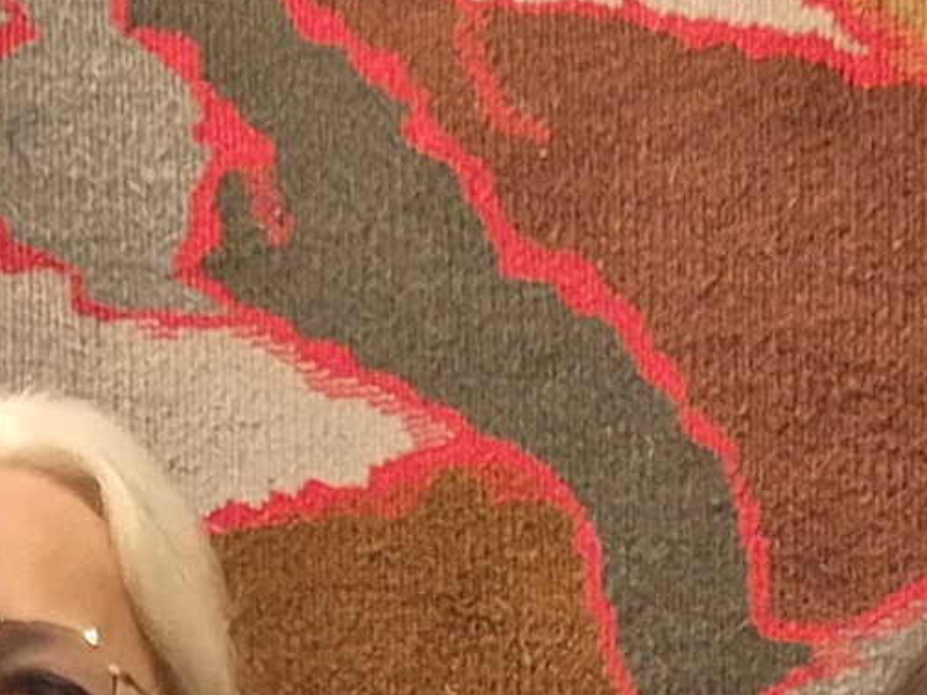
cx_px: 743
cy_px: 2562
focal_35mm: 183
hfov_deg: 10.8
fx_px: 4899
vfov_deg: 6.7
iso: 500
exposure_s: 1/100
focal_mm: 5.4
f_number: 1.8
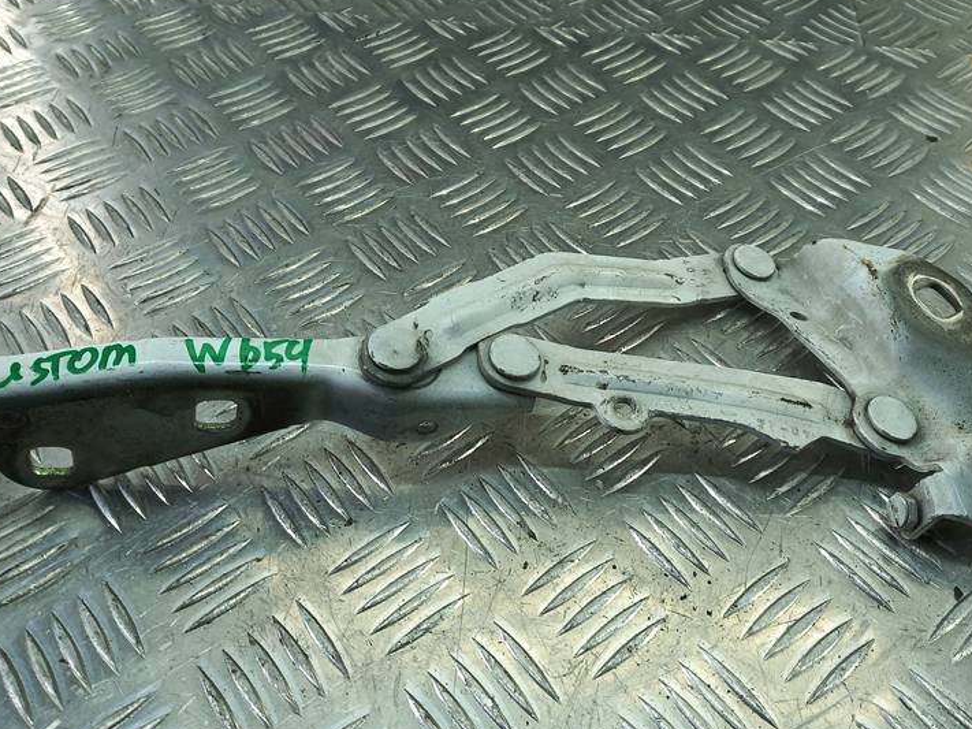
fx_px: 1011
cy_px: 309
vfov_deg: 39.5
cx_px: 506
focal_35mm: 36
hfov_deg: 51.3
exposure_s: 1/50
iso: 50
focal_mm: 4.6
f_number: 1.8
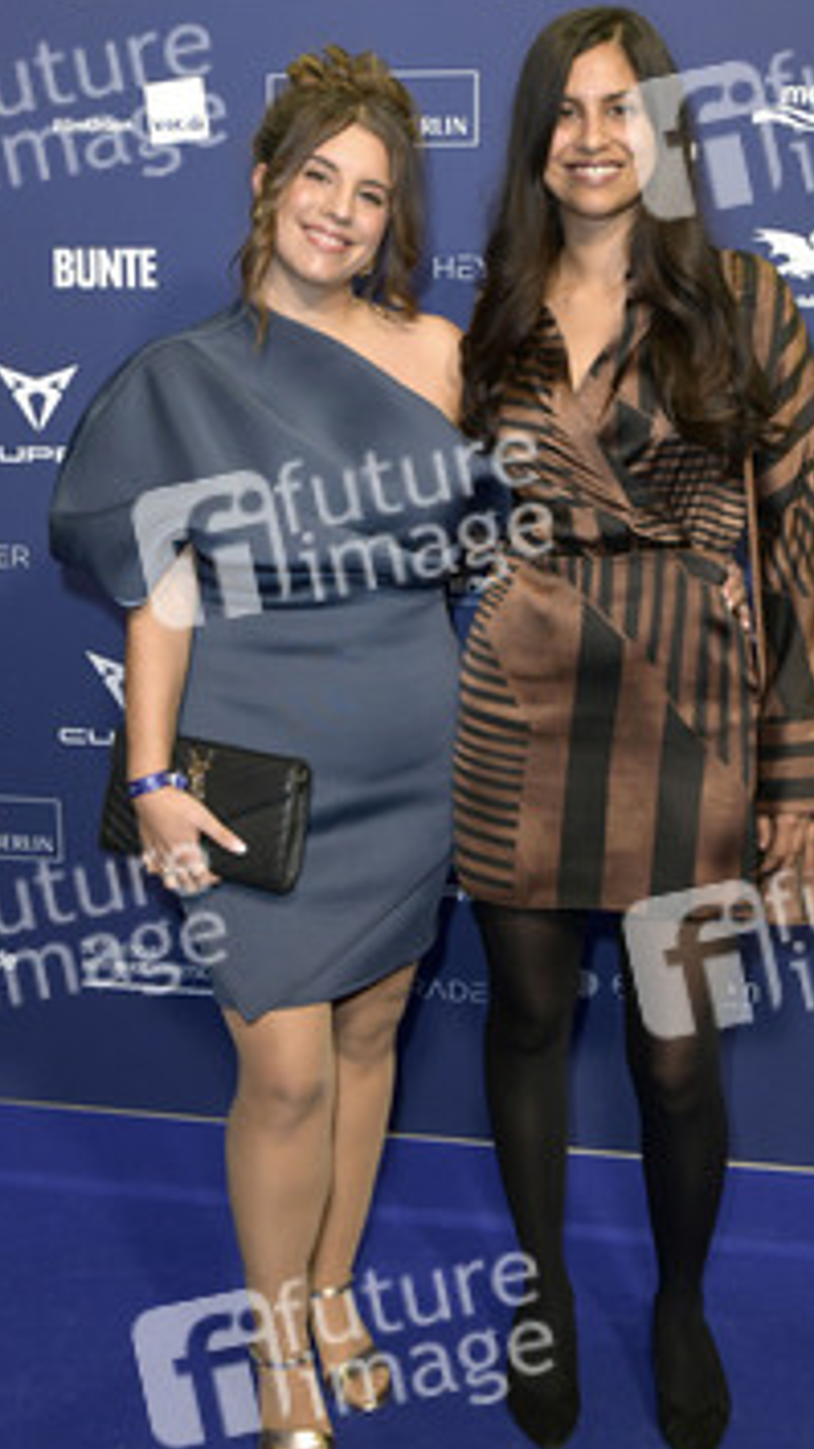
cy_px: 737
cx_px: 462
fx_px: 1728
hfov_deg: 26.5
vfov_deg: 45.5
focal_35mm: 45
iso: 1000
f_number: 5.6
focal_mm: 38
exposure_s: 1/200
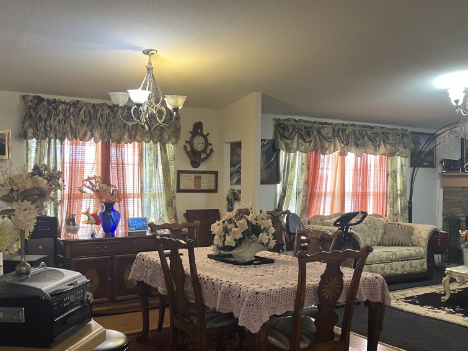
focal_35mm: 38
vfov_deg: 37.6
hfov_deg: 49.0
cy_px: 206
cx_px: 222
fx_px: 514
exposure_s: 1/60
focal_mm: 3.99
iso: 160
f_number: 1.8
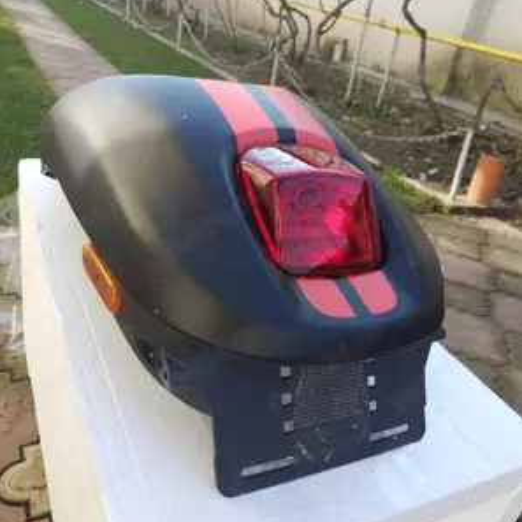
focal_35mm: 31
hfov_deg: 52.5
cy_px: 262
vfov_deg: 52.5
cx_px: 262
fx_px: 529
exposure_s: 1/137
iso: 100
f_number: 1.8
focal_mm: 4.75
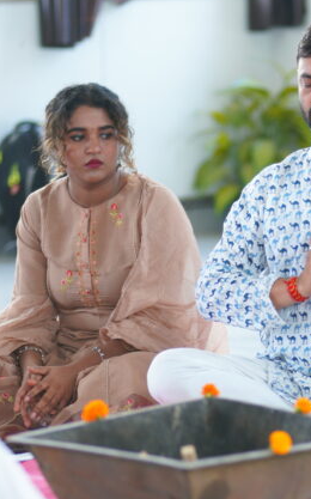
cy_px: 306
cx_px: 281
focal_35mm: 213
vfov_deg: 9.8
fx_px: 2894
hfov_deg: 6.1
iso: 100
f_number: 1.4
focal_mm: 85
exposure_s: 1/60
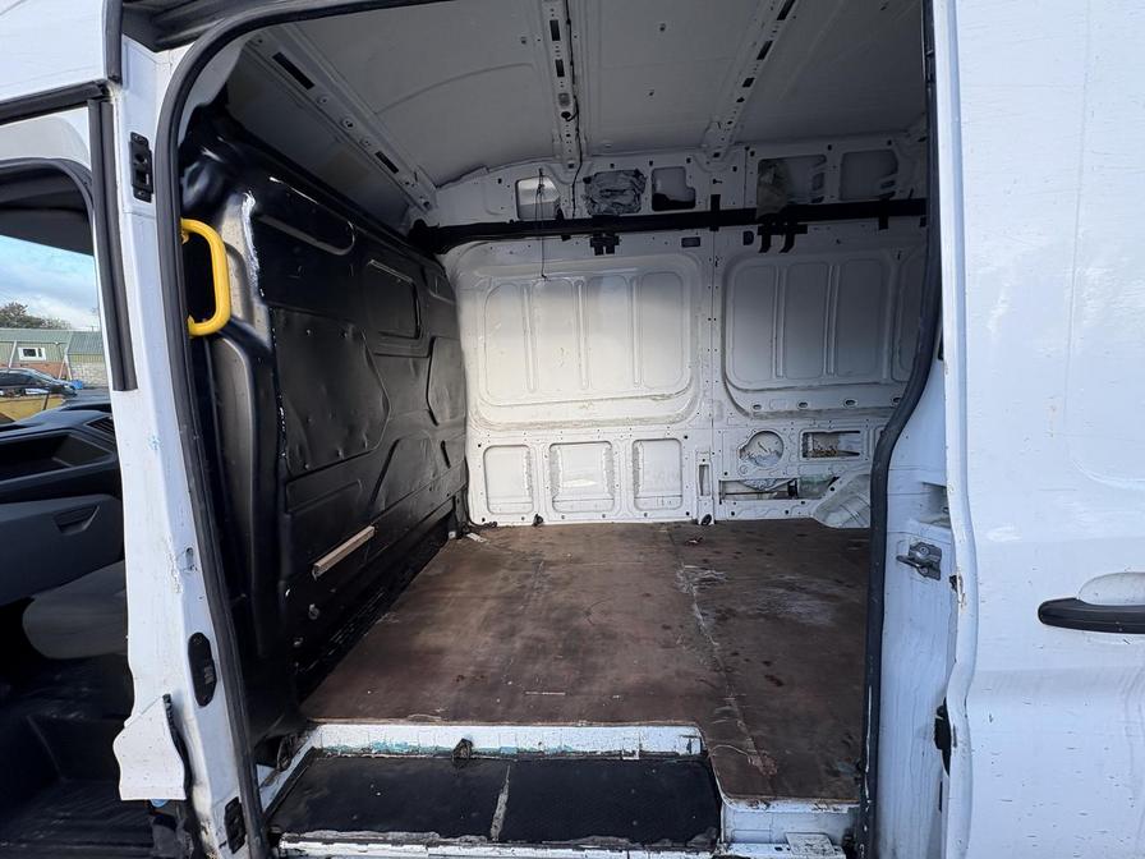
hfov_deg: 102.1
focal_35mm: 14
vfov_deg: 85.7
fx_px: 463
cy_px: 430
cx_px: 572
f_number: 2.2
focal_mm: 2.22
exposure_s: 1/174
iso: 64
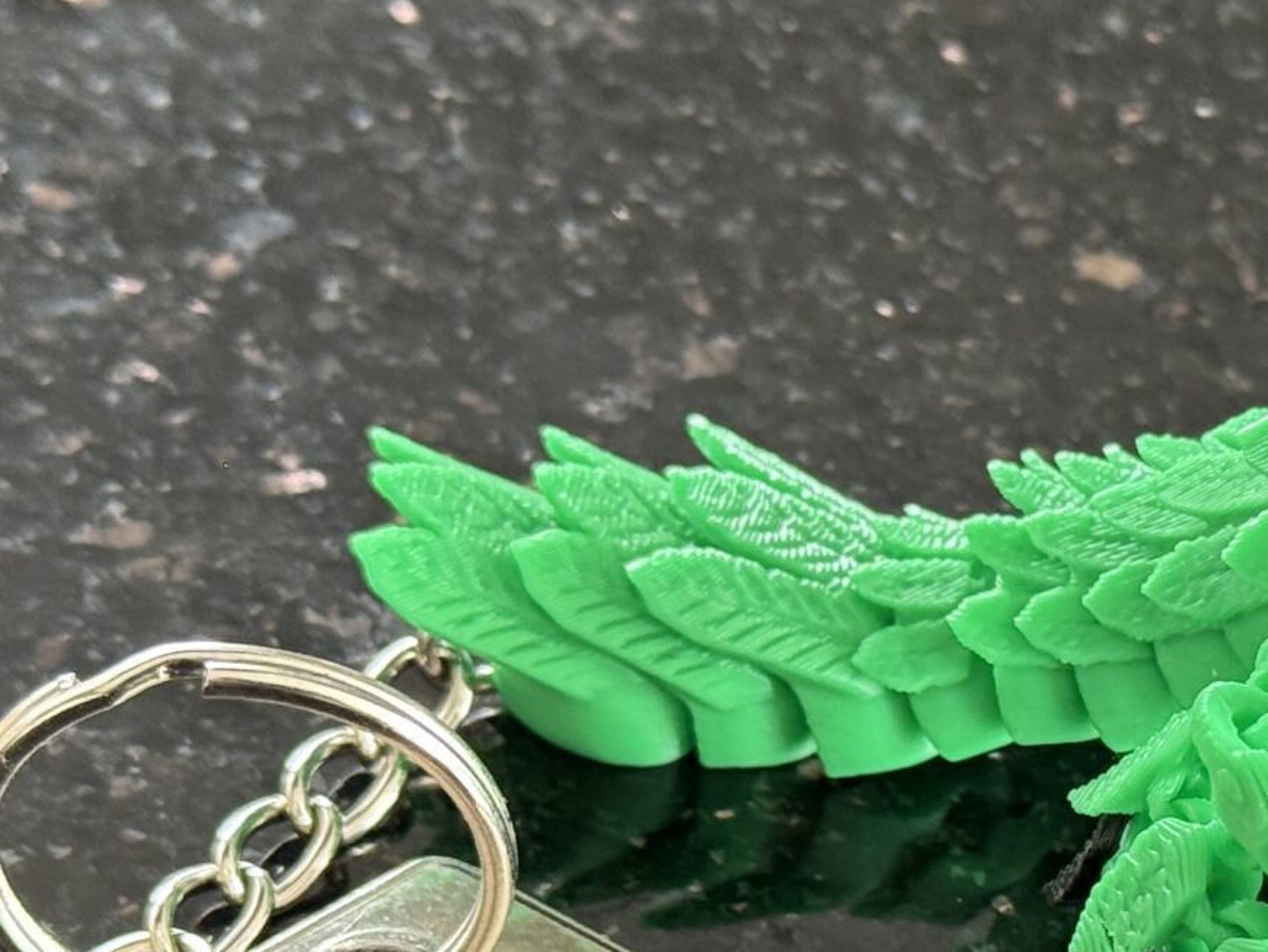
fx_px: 5167
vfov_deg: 10.5
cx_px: 1169
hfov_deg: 13.8
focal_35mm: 141
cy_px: 865
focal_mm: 6.76
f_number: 1.78
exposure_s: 1/60
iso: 200
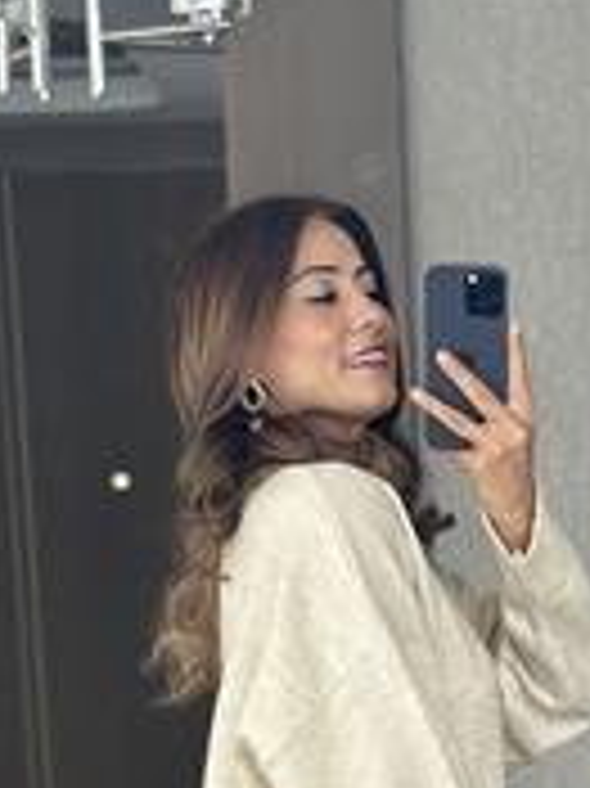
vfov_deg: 13.6
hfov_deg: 10.7
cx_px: 306
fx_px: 3163
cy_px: 1040
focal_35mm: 139
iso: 320
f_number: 1.78
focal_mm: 6.86
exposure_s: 1/46
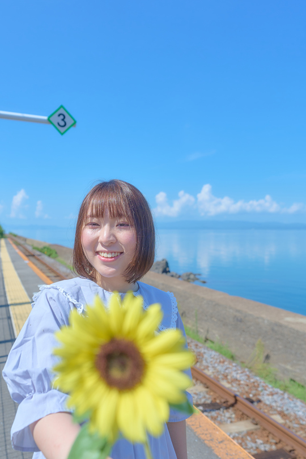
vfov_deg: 65.4
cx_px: 118
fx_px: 357
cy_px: 245
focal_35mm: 28
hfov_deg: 46.1
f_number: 3.2
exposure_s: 1/2000
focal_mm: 21
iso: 100
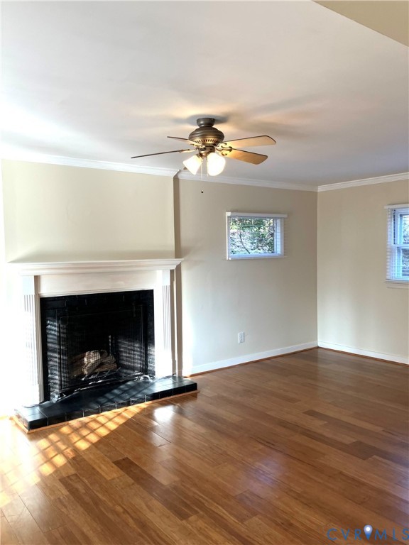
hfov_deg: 49.7
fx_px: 441
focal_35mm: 28
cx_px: 204
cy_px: 272
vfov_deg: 63.4
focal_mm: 3.99
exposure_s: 1/120
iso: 80
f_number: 1.8
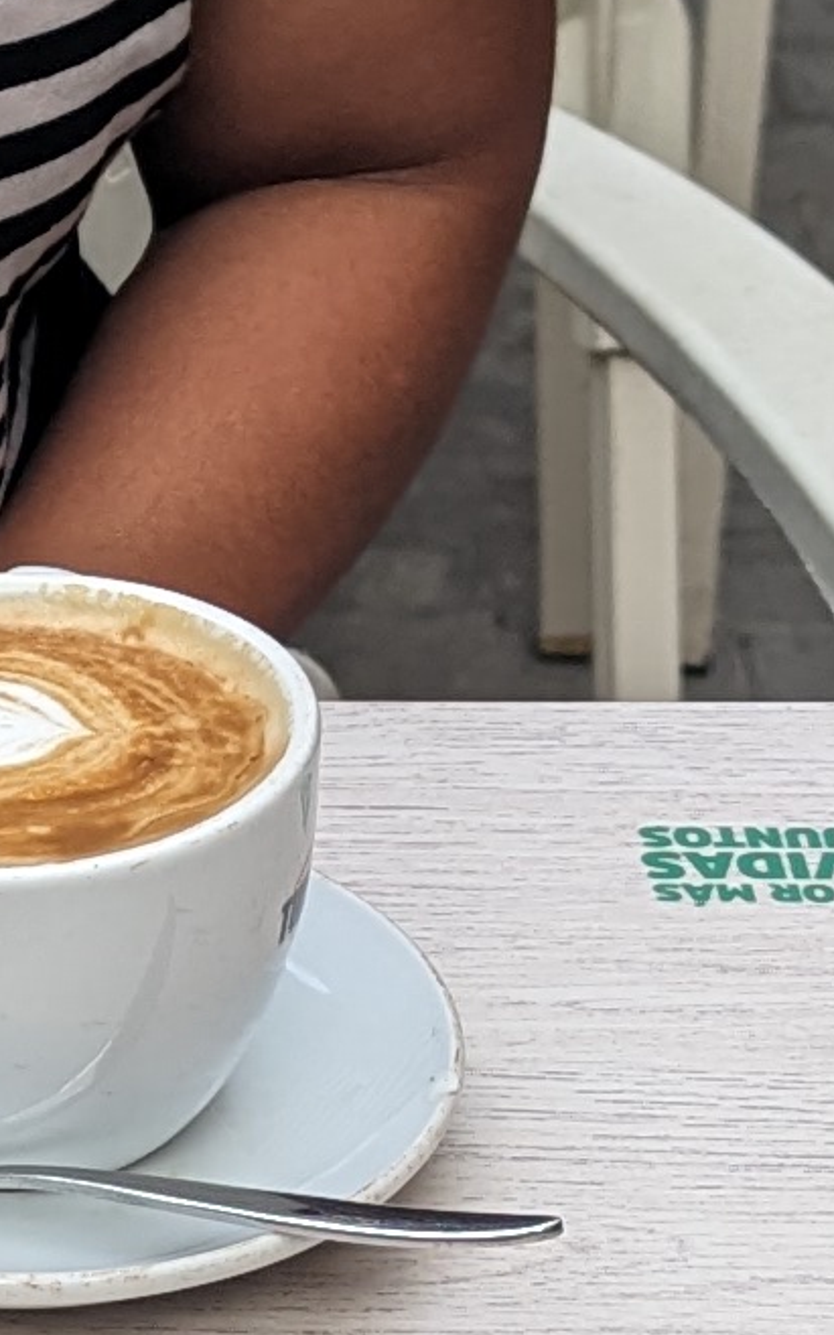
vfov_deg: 13.2
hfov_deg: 8.1
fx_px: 5748
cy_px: 767
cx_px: -408
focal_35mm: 158
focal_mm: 6.81
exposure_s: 1/170
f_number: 1.85
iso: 75
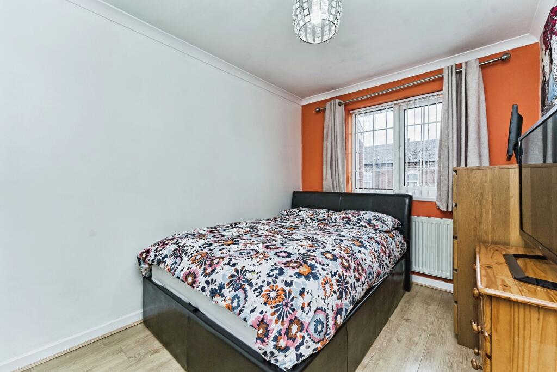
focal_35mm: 14
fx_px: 217
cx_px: 278
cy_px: 186
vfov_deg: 81.2
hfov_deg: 104.2
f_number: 8
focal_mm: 14
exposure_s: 1/100
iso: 400
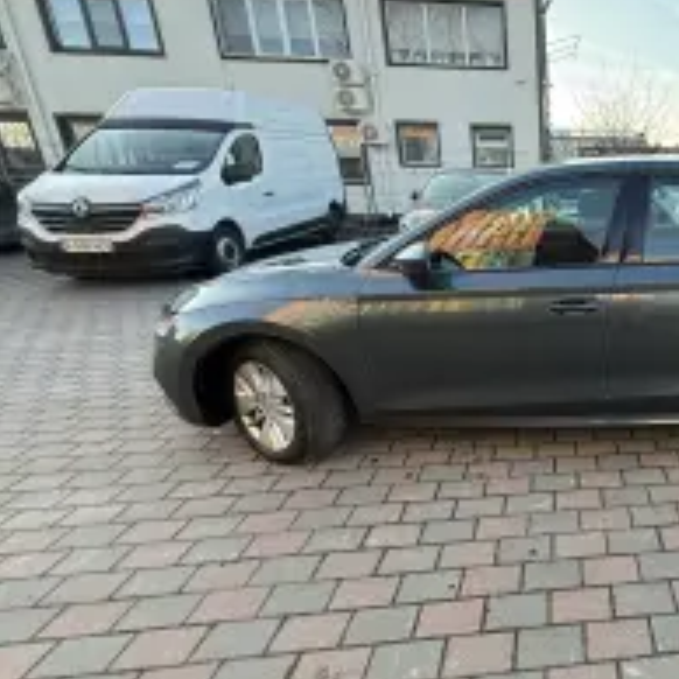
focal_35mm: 23
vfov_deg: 67.3
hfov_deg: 56.7
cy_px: 340
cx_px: 626
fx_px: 510
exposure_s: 1/191
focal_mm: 2.22
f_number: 2.2
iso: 64
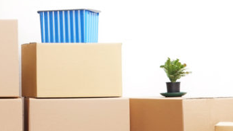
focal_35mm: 156
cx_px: -36
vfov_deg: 7.8
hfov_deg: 13.4
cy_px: 5
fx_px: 964
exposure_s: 1/160
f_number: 5
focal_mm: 50
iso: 320
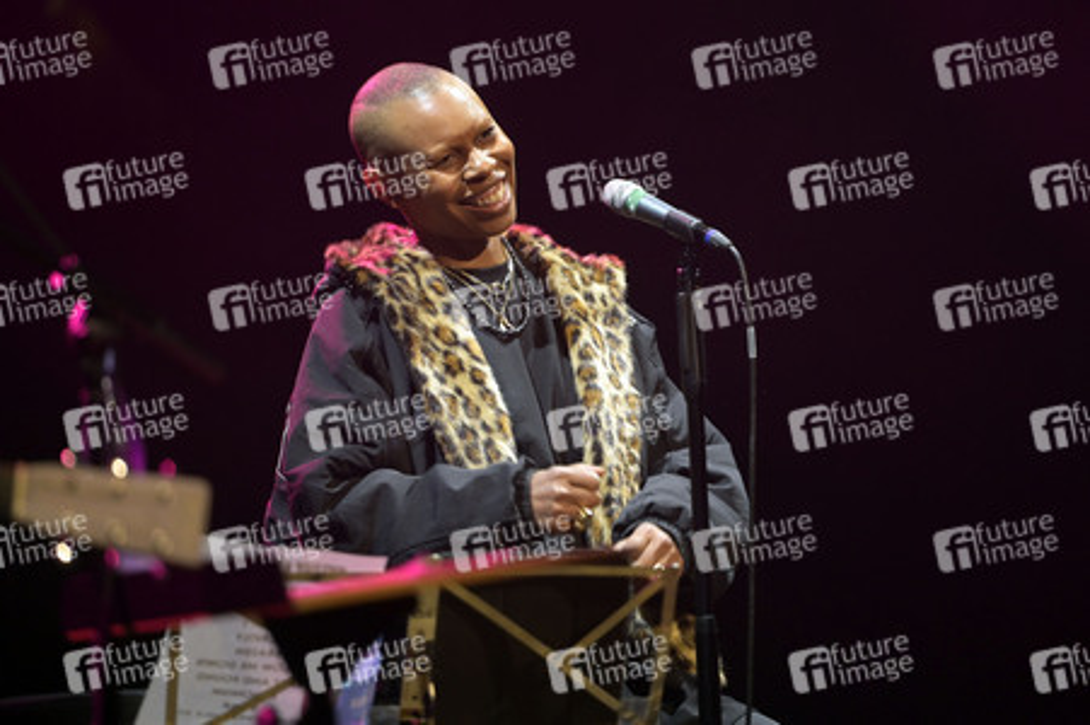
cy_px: 362
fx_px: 5446
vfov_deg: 7.6
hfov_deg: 11.4
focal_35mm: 180
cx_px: 545
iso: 4000
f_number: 3.5
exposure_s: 1/400
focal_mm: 180
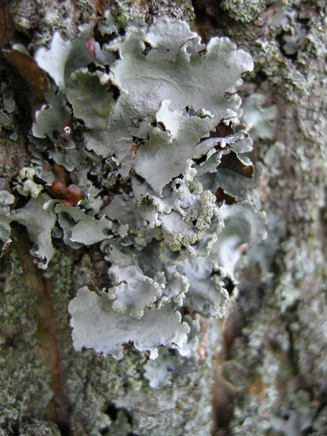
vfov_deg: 51.4
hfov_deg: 39.7
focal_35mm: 36
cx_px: 165
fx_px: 453
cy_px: 221
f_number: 2.7
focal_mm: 7.5
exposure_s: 1/47
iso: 78
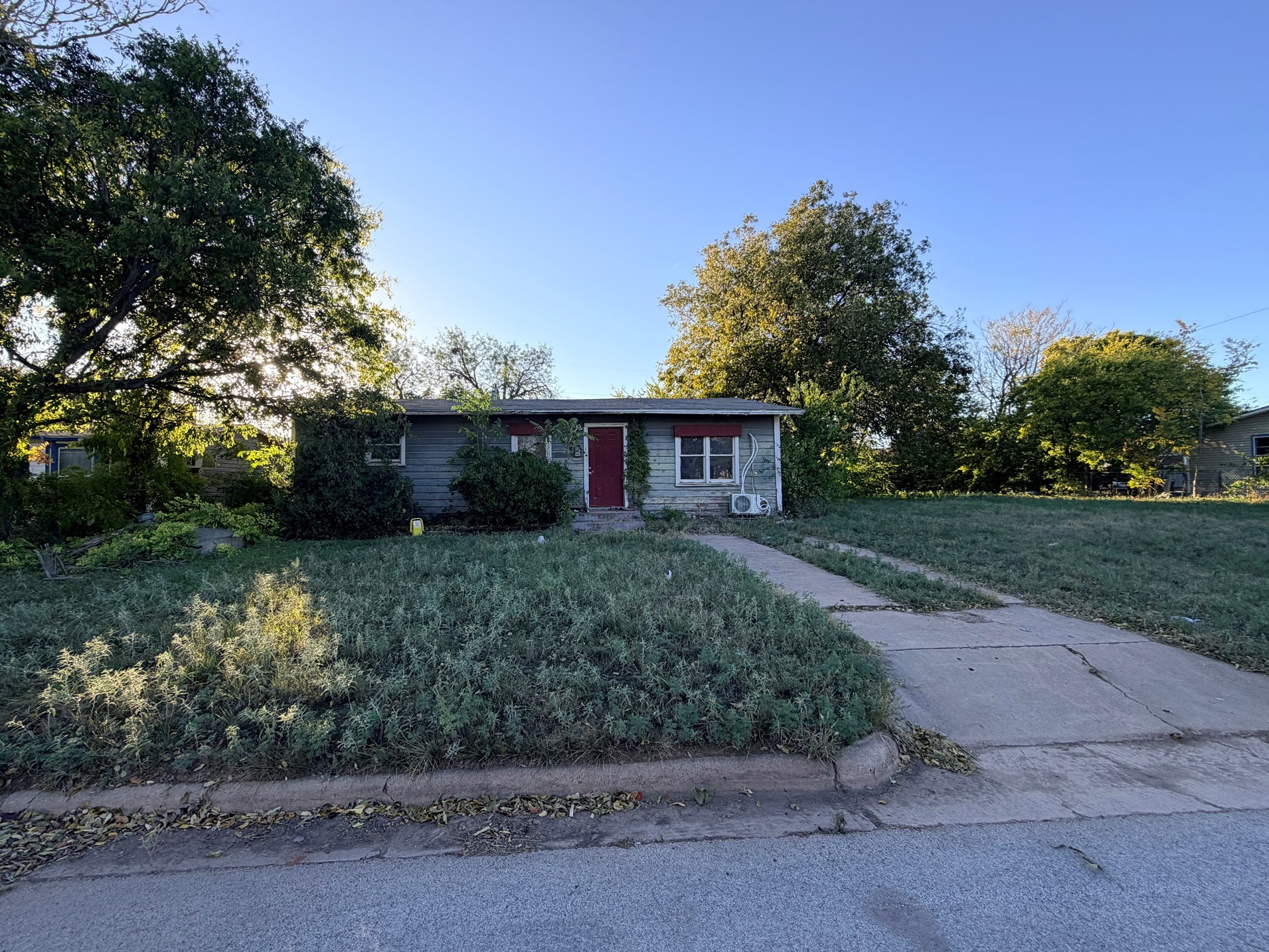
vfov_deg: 81.8
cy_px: 469
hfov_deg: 98.1
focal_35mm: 15
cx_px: 613
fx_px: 550
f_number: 2.2
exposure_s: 1/502
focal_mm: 2.22
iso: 40
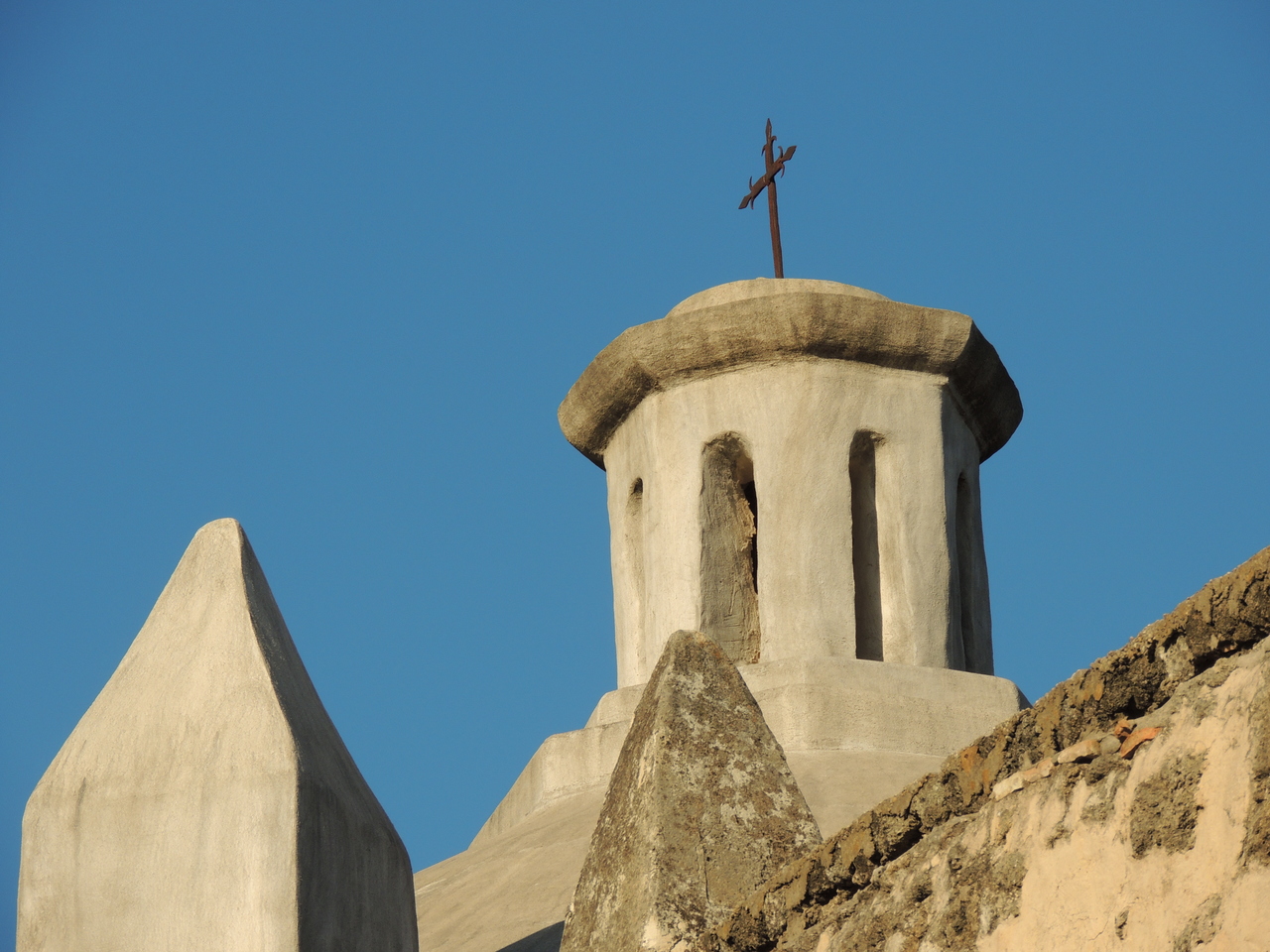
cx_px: 635
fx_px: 10089
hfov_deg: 7.2
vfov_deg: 5.4
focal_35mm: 275
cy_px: 476
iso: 100
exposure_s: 1/640
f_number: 4.7
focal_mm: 49
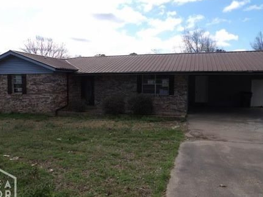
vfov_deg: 49.7
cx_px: 128
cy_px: 98
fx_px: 213
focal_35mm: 28
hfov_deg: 63.5
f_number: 3.2
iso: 100
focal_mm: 4.3
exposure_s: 1/821
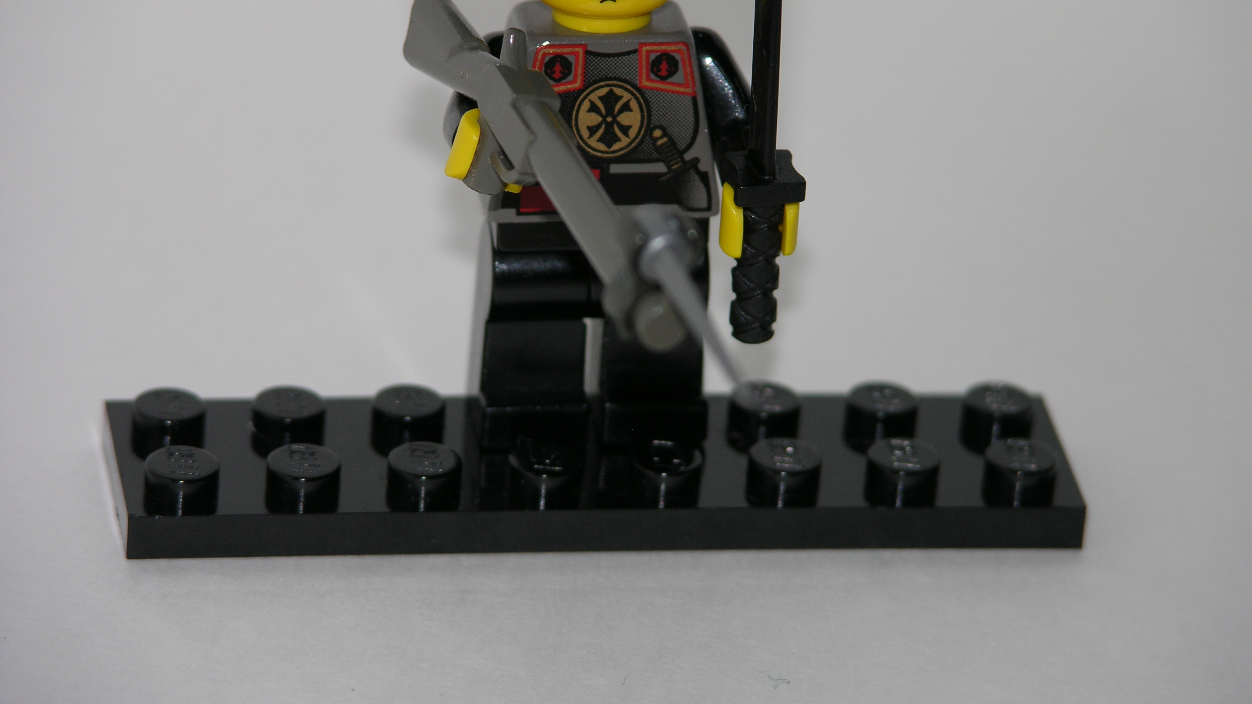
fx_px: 10158
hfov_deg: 7.1
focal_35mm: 306
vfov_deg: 4.0
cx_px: 627
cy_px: 304
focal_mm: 71.2
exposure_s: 1/253
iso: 50
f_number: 4.2
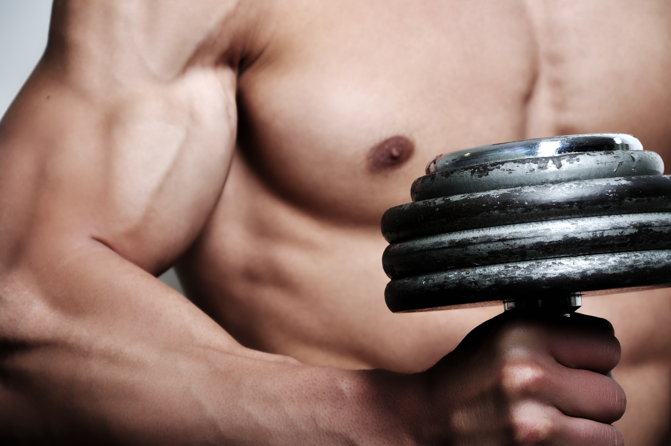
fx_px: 2737
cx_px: 336
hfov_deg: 14.0
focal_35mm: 147
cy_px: 223
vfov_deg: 9.3
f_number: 9
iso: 200
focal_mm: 98
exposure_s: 1/125
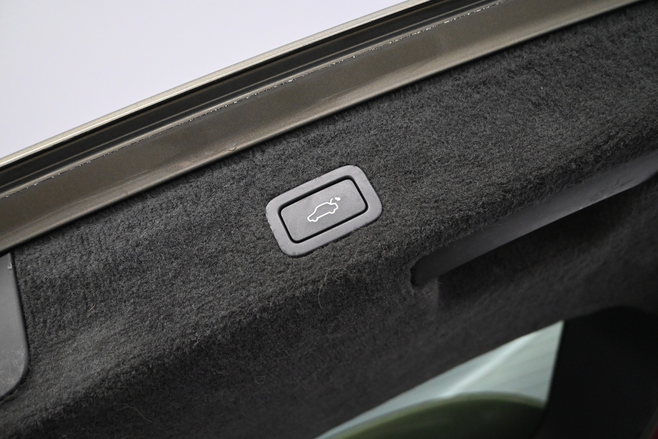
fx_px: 493
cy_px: 220
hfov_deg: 67.4
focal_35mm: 27
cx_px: 329
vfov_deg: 47.9
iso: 3200
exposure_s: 1/160
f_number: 3.5
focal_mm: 18
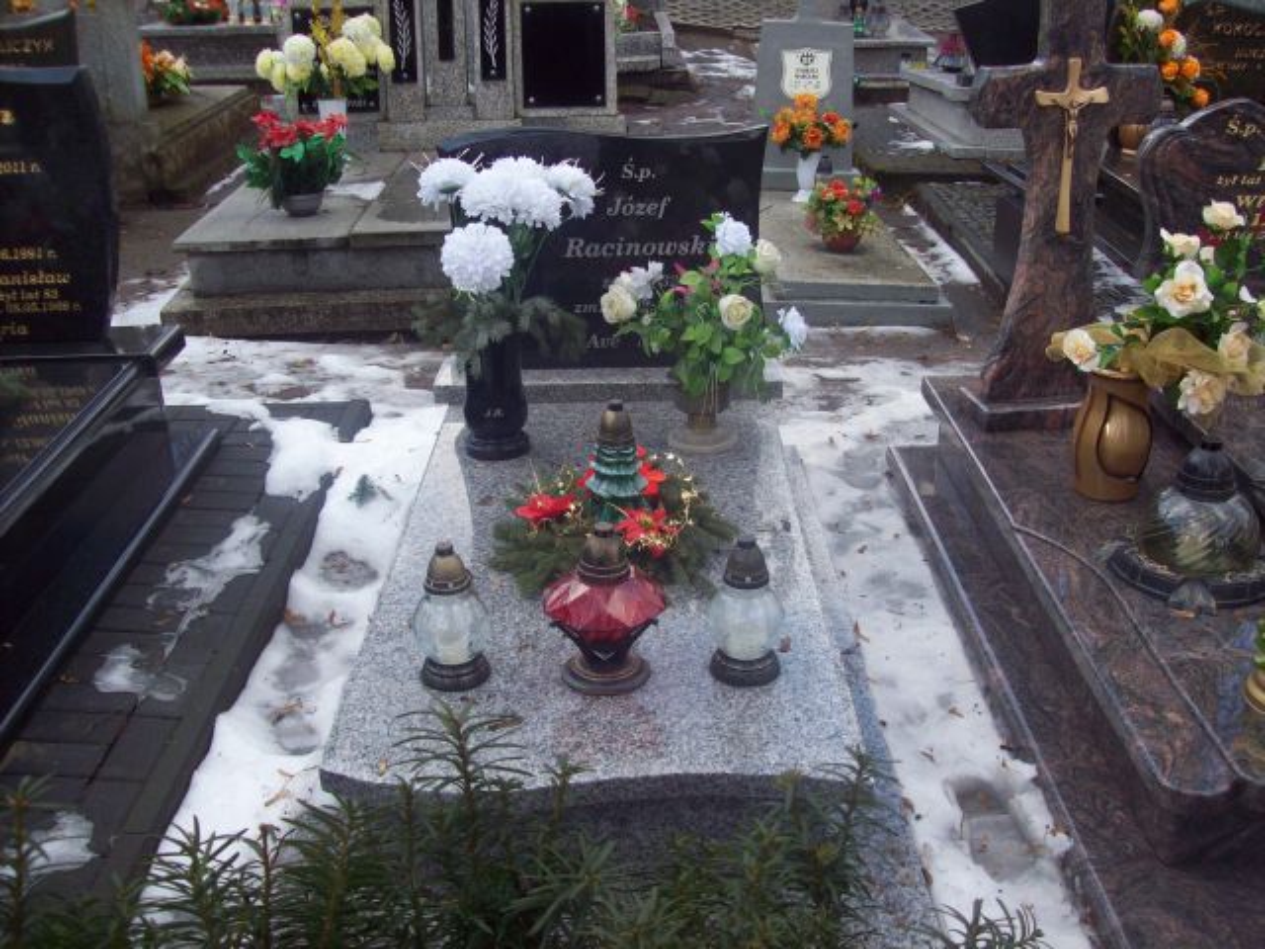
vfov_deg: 39.7
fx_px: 1316
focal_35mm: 36
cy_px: 474
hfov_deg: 51.4
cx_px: 632
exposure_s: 1/184
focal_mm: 6
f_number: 2.7
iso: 80
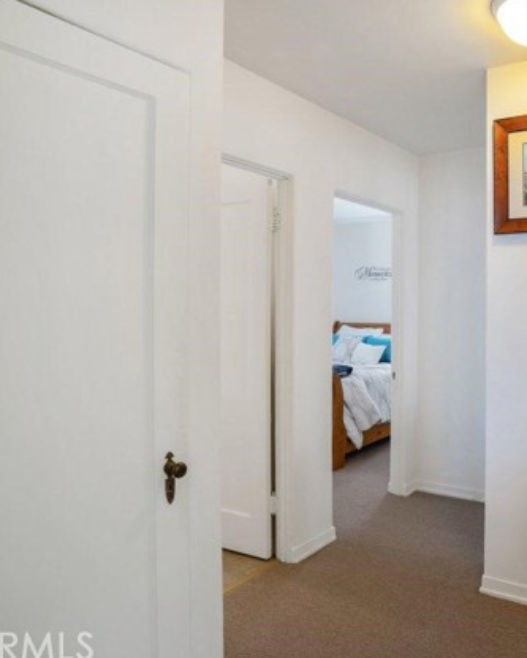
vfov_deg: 66.0
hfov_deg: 51.3
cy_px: 331
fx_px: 507
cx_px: 426
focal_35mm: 26
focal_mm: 18
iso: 125
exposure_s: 1/25
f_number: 8
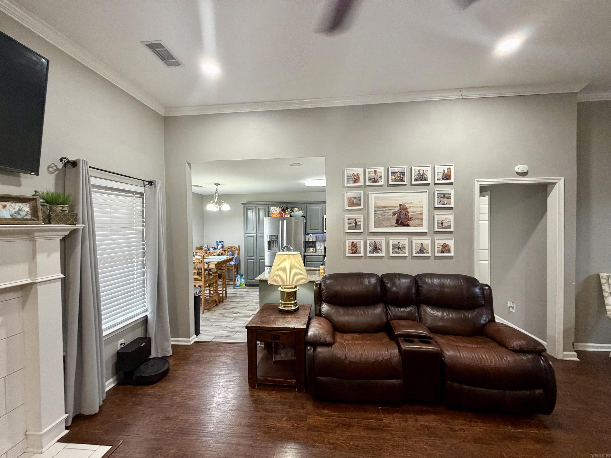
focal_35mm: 14
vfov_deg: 85.7
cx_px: 306
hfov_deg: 102.1
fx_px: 247
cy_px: 229
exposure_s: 1/60
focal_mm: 2.22
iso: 320
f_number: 2.2
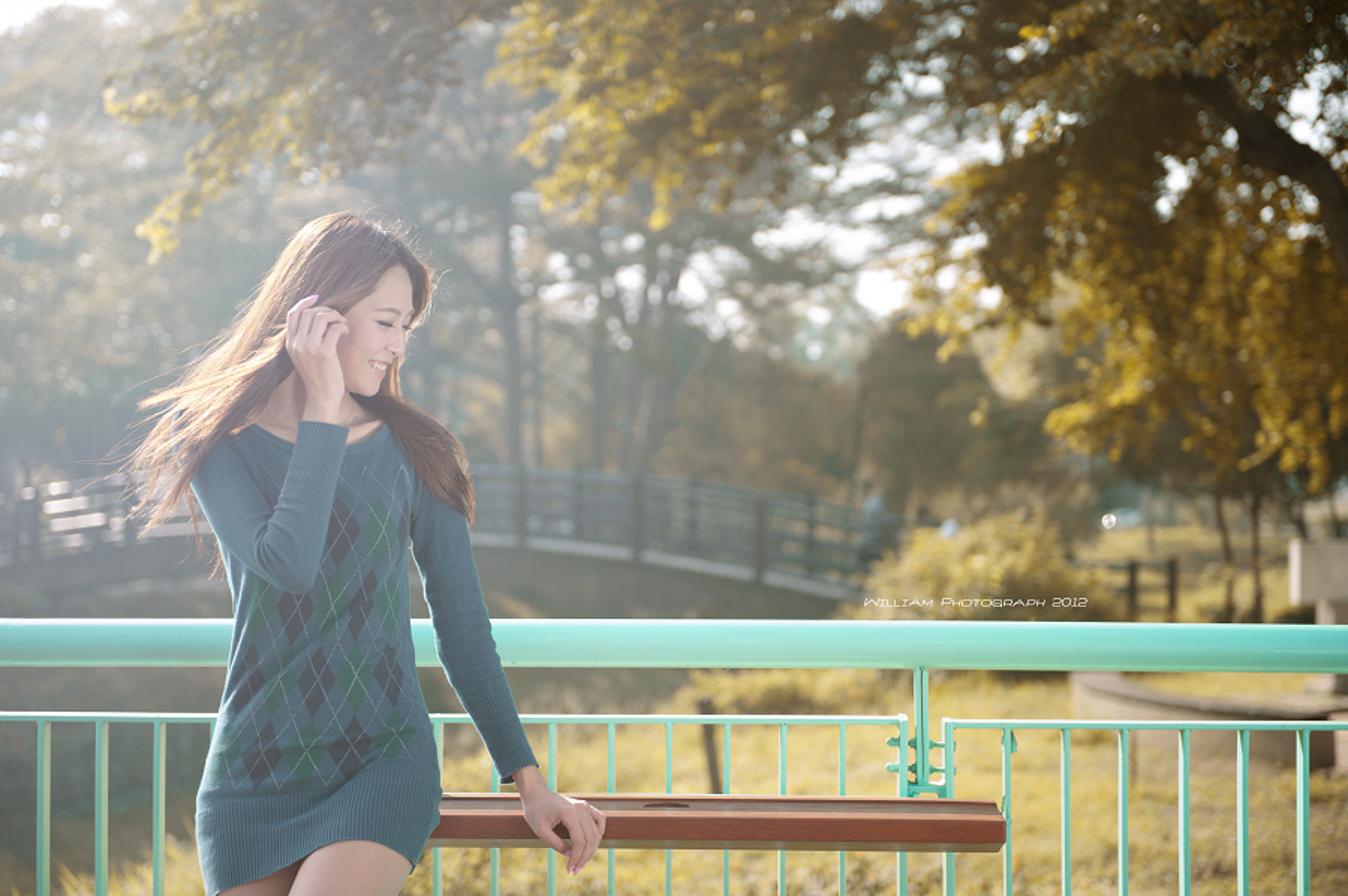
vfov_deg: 19.4
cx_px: 674
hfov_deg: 28.9
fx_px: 2618
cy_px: 448
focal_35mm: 70
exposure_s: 1/400
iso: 100
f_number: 2.8
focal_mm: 70
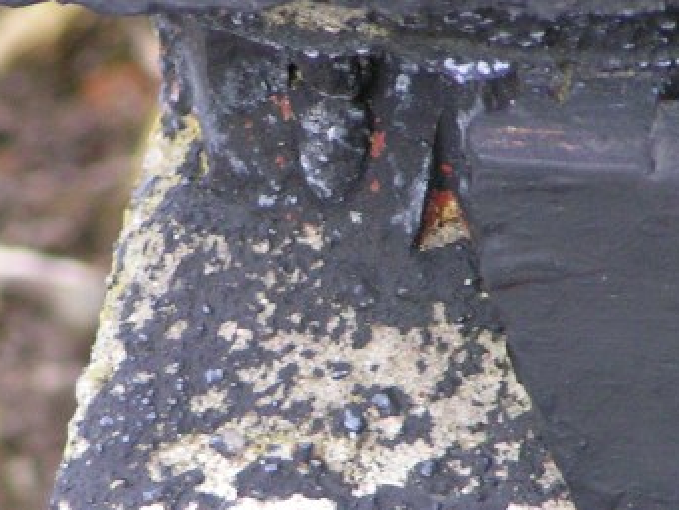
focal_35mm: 764
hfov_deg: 2.6
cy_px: 309
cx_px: 213
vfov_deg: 1.9
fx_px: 14991
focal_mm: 49.8
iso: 200
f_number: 3.5
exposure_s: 1/100
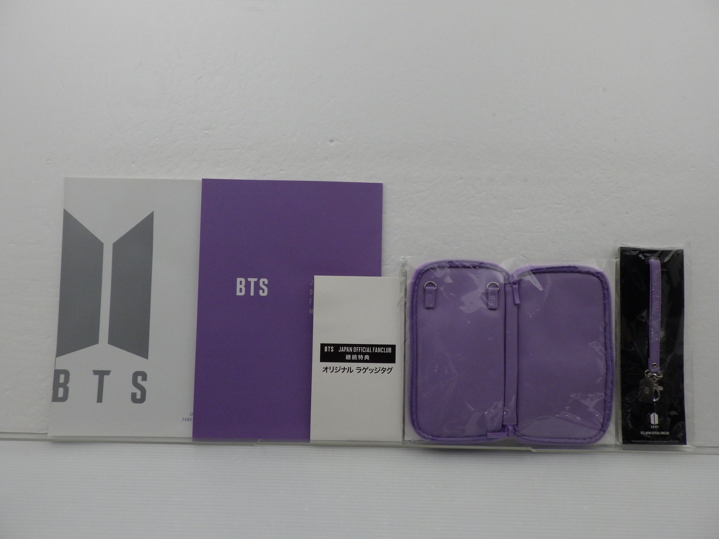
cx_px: 360
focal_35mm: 28
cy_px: 270
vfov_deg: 49.7
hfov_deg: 63.4
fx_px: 582
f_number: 4.2
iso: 400
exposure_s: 1/125
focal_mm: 5
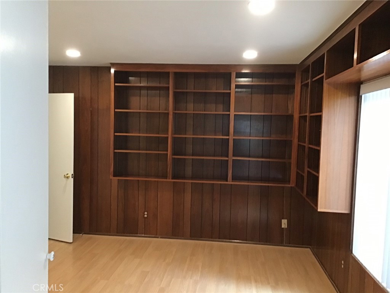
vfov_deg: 45.4
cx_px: 195
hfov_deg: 58.4
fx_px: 349
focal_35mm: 31
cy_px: 146
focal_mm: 3.3
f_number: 2.4
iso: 200
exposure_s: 1/17
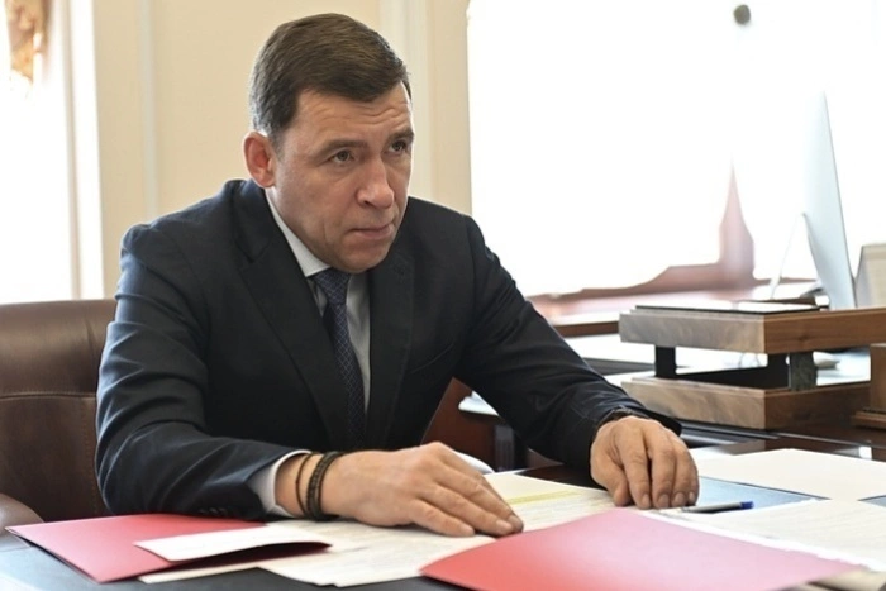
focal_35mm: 70
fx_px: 1723
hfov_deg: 28.8
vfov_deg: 19.5
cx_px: 443
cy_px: 296
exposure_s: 1/125
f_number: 3.2
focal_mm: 70
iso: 1250
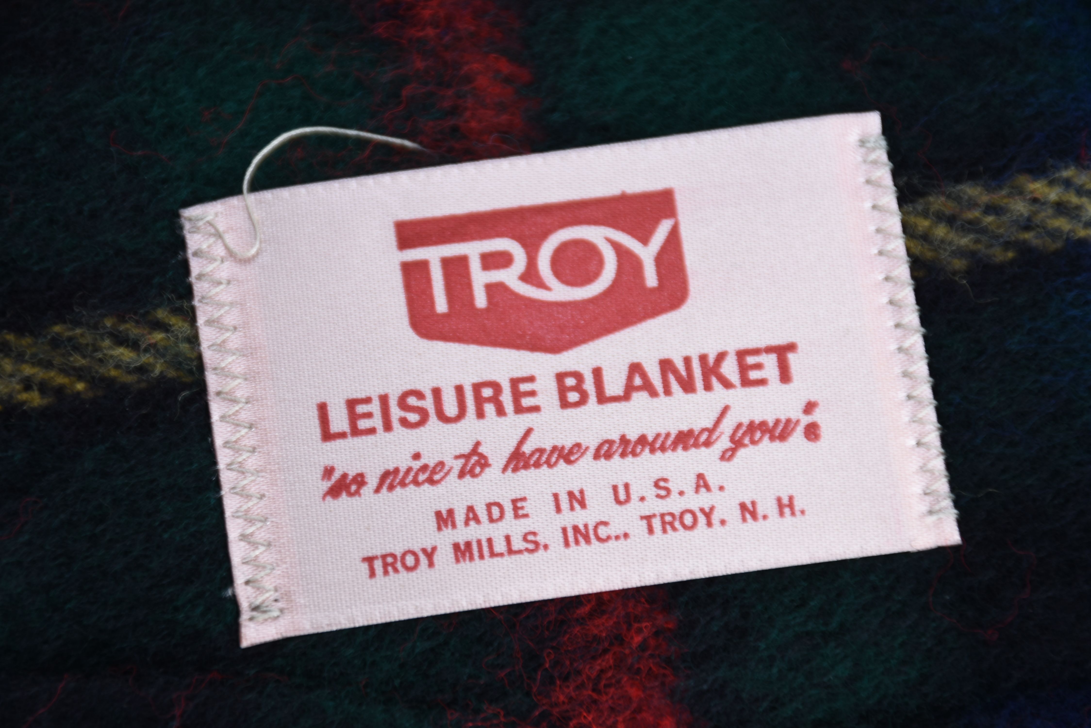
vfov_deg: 6.5
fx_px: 6365
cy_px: 364
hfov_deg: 9.8
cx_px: 546
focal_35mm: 210
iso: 100
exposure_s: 1/100
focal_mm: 140
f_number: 8
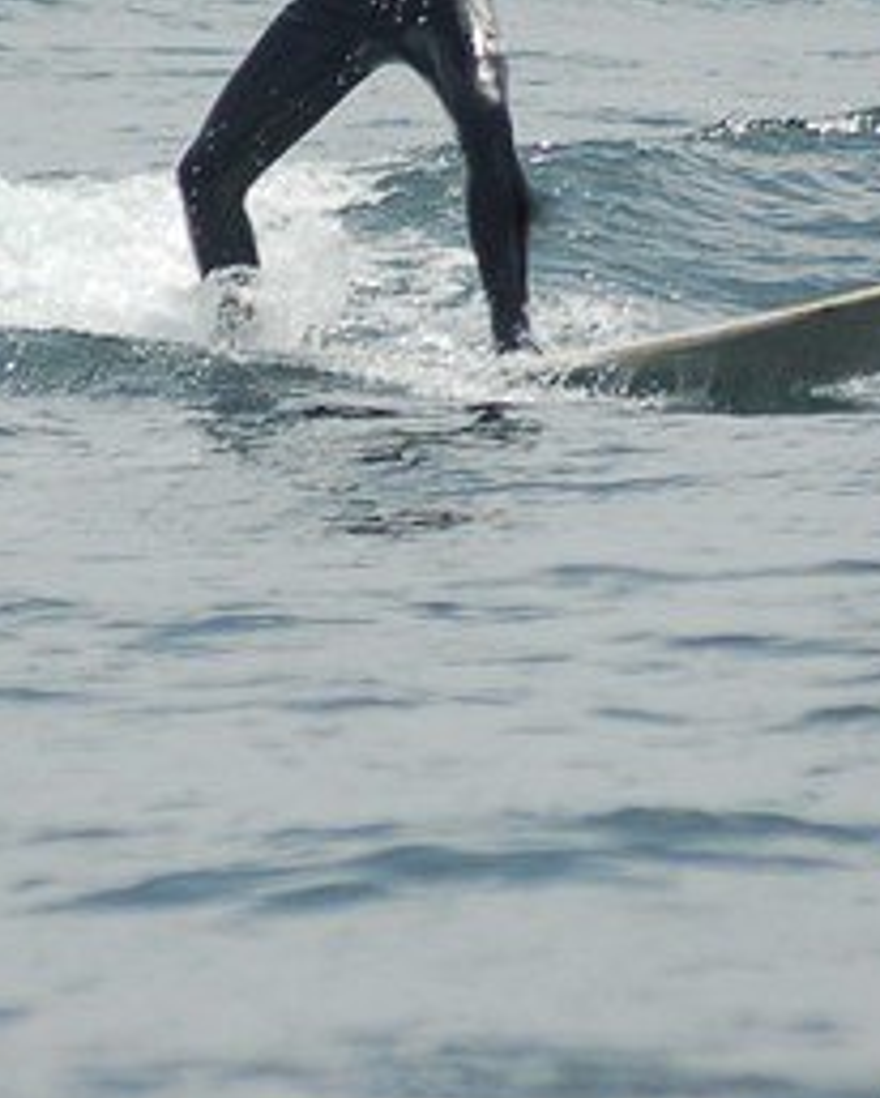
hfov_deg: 1.5
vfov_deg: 1.8
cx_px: 393
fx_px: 34143
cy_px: 286
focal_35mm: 1050
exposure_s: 1/2000
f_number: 6
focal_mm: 300
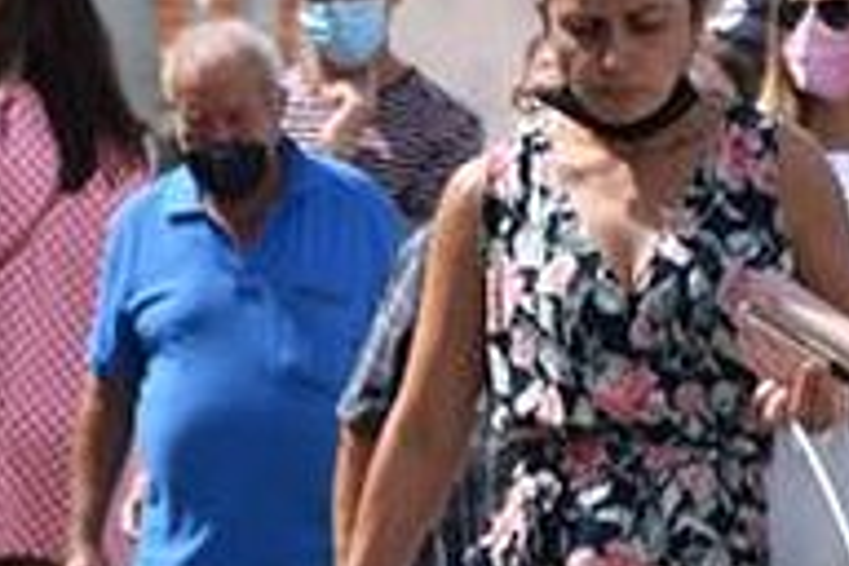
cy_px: 360
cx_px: 809
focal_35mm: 1375
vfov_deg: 1.0
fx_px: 32436
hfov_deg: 1.5
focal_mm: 185
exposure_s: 1/800
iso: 200
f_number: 7.1
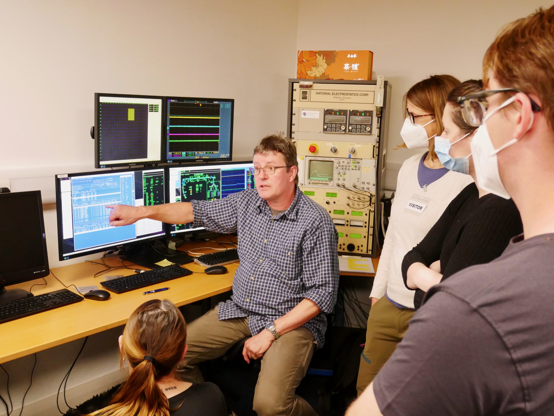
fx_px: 576
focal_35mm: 36
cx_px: 277
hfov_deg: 51.3
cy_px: 208
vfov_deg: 39.7
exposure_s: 1/60
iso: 2500
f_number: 4.2
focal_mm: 18
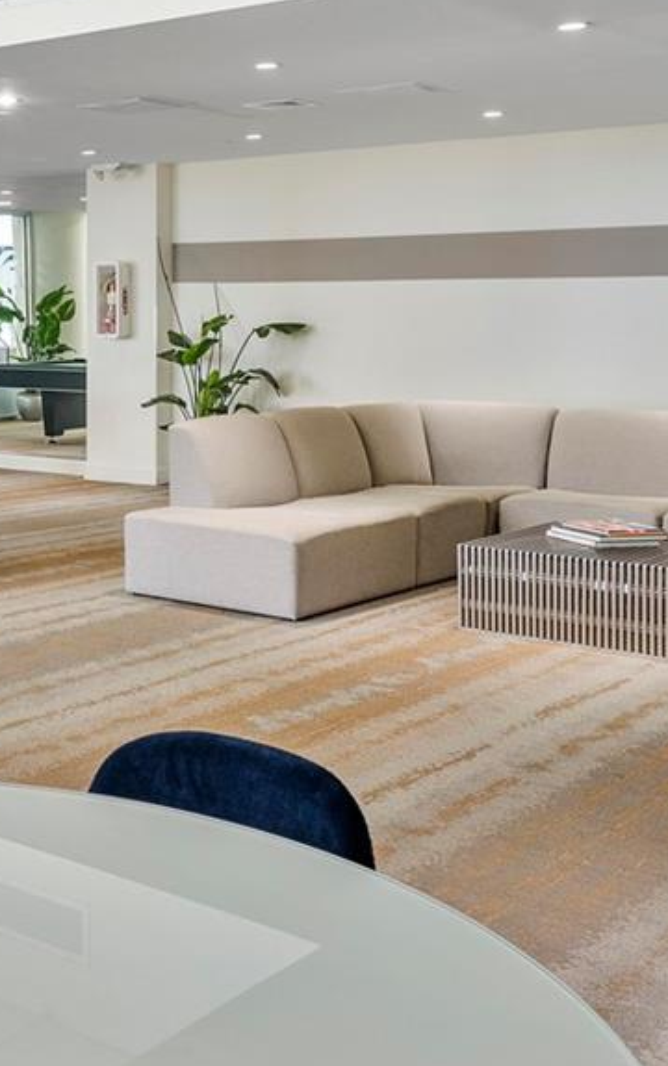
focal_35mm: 51
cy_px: 311
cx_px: -147
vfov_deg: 38.8
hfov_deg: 23.1
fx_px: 1484
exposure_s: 1/13
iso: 320
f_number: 8
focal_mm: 18
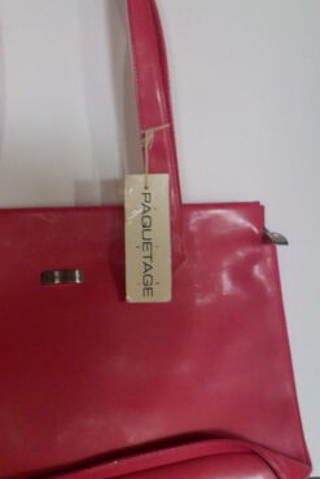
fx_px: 719
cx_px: 95
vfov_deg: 36.9
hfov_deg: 24.9
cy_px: 240
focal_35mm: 54
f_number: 3.3
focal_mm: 4.1
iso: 250
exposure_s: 1/30
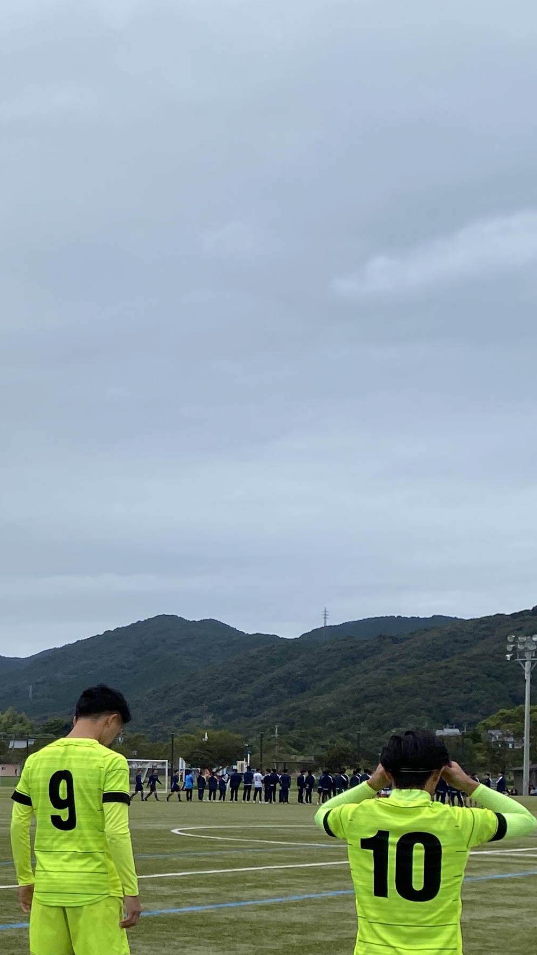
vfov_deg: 31.8
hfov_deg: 16.1
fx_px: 1620
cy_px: 790
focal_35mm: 64
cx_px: -408
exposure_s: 1/1034
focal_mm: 4.25
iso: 32
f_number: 1.8
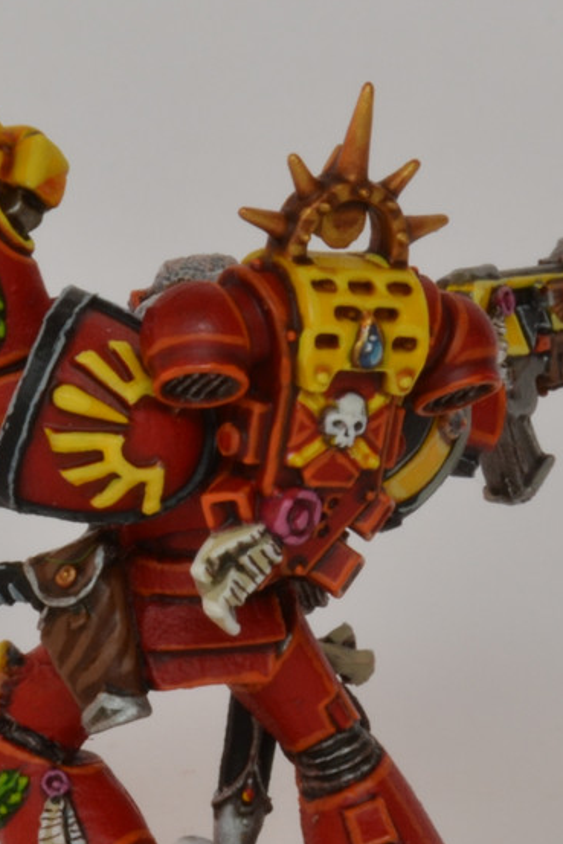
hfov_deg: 6.0
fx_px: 5338
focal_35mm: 228
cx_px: 227
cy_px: 545
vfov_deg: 9.0
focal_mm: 105
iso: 200
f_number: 36
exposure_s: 1/3
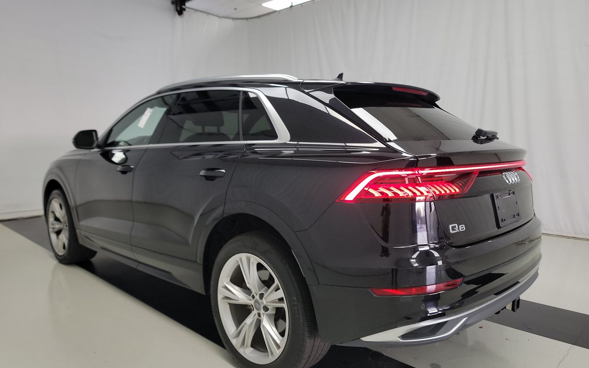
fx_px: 417
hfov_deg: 70.4
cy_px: 198
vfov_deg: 47.5
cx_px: 300
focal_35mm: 26
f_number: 1.8
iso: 239
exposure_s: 1/59
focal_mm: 6.7
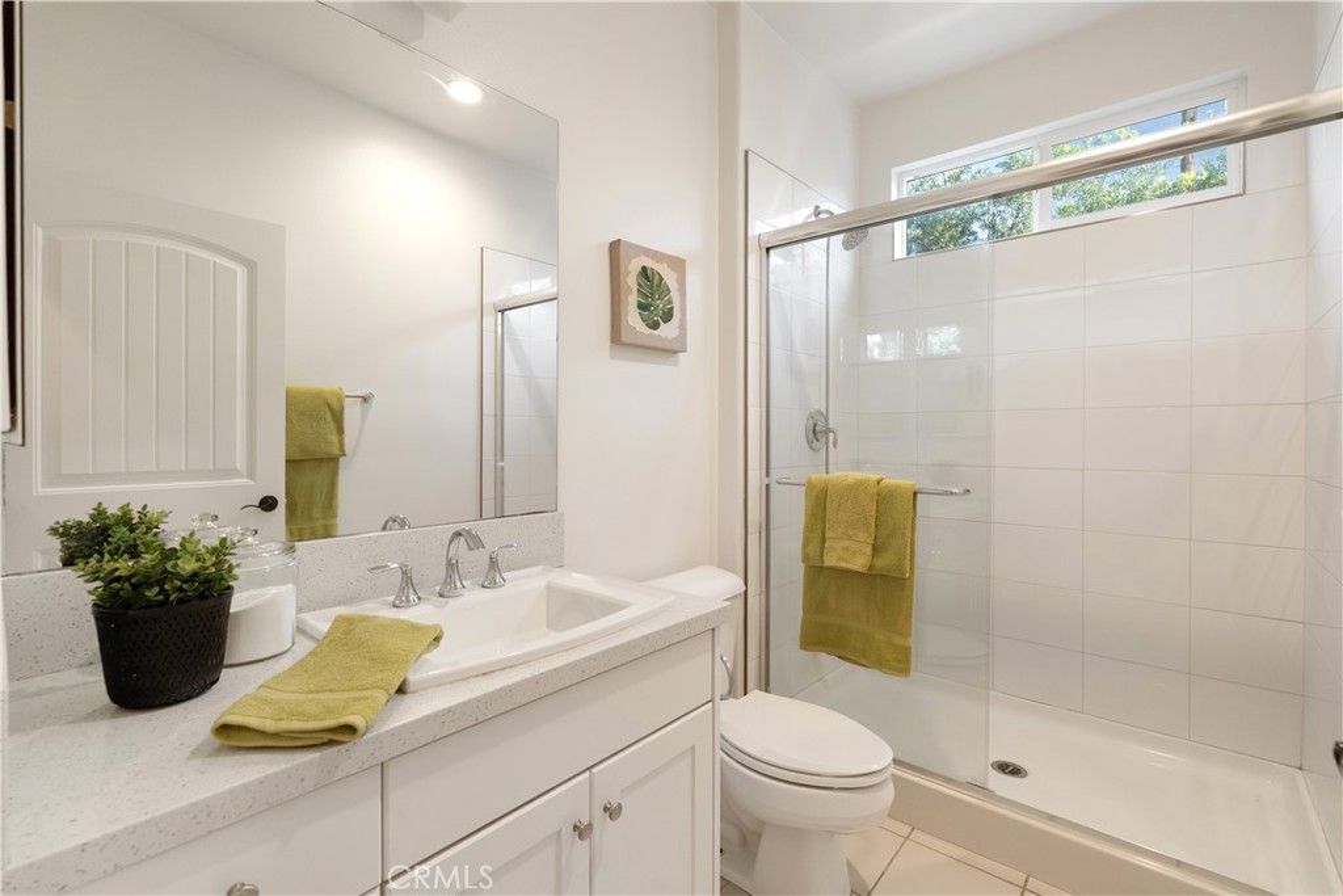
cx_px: 672
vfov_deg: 73.8
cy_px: 448
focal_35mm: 16
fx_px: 597
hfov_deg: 96.7
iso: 1000
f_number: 8
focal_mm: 16
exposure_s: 1/8
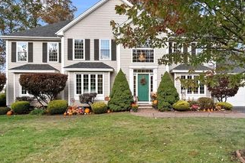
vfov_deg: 51.0
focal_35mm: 25
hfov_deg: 70.8
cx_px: 147
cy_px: 68
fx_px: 170
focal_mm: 16
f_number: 8
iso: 320
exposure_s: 1/25
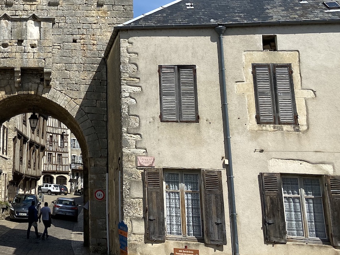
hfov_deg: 31.8
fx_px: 540
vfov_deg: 25.8
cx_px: -13
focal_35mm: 55
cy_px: 32
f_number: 1.8
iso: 32
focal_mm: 4.25
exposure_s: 1/4444
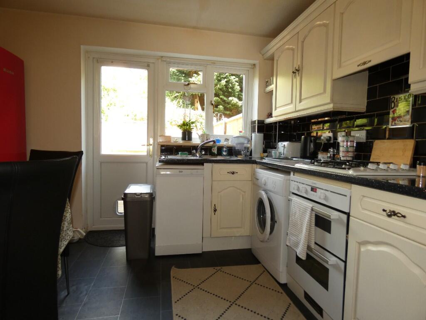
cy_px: 160
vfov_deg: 66.0
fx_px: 246
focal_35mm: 20
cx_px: 213
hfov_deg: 81.7
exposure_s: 1/25
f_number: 2.8
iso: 80
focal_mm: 3.6
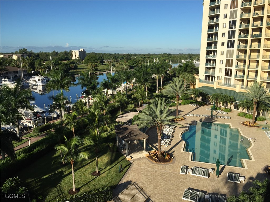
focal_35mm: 29
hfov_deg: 61.7
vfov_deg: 48.2
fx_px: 226
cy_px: 101
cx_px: 135
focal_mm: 4.15
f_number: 2.2
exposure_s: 1/1799
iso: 32
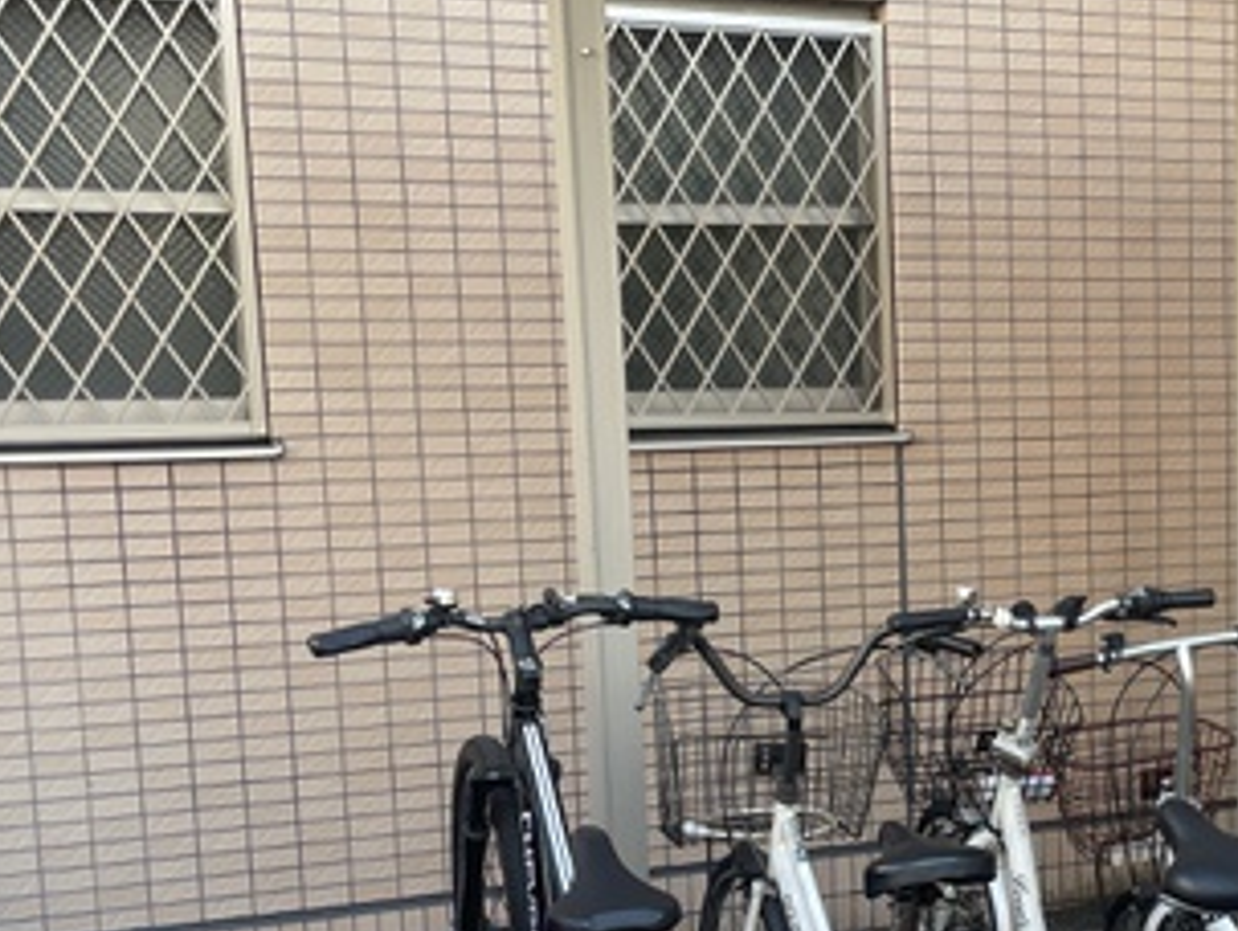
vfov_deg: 24.3
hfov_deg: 30.1
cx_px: 1209
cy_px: 647
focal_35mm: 60
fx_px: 2148
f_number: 1.6
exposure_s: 1/208
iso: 32
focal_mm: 4.2
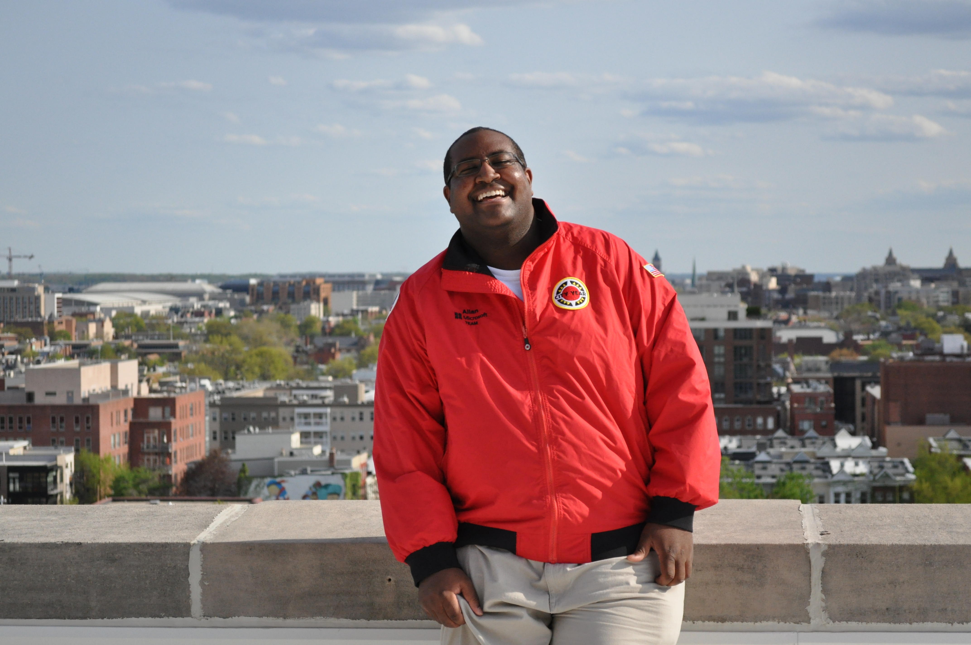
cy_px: 322
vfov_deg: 16.5
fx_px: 2222
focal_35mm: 82
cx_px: 486
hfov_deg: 24.6
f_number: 5.6
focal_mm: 55
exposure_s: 1/4000
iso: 1000
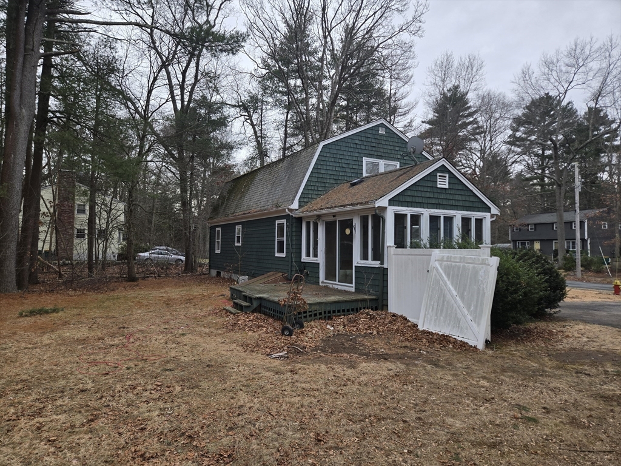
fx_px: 413
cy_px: 233
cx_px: 310
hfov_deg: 73.9
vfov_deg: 58.9
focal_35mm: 23
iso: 80
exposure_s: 1/809
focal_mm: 5.4
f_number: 1.8
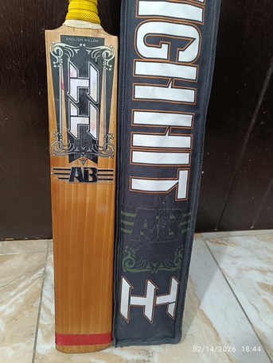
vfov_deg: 71.6
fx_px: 252
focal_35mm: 24
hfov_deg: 56.8
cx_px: 136
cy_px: 182
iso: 715
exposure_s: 1/30
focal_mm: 5.59
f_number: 1.88
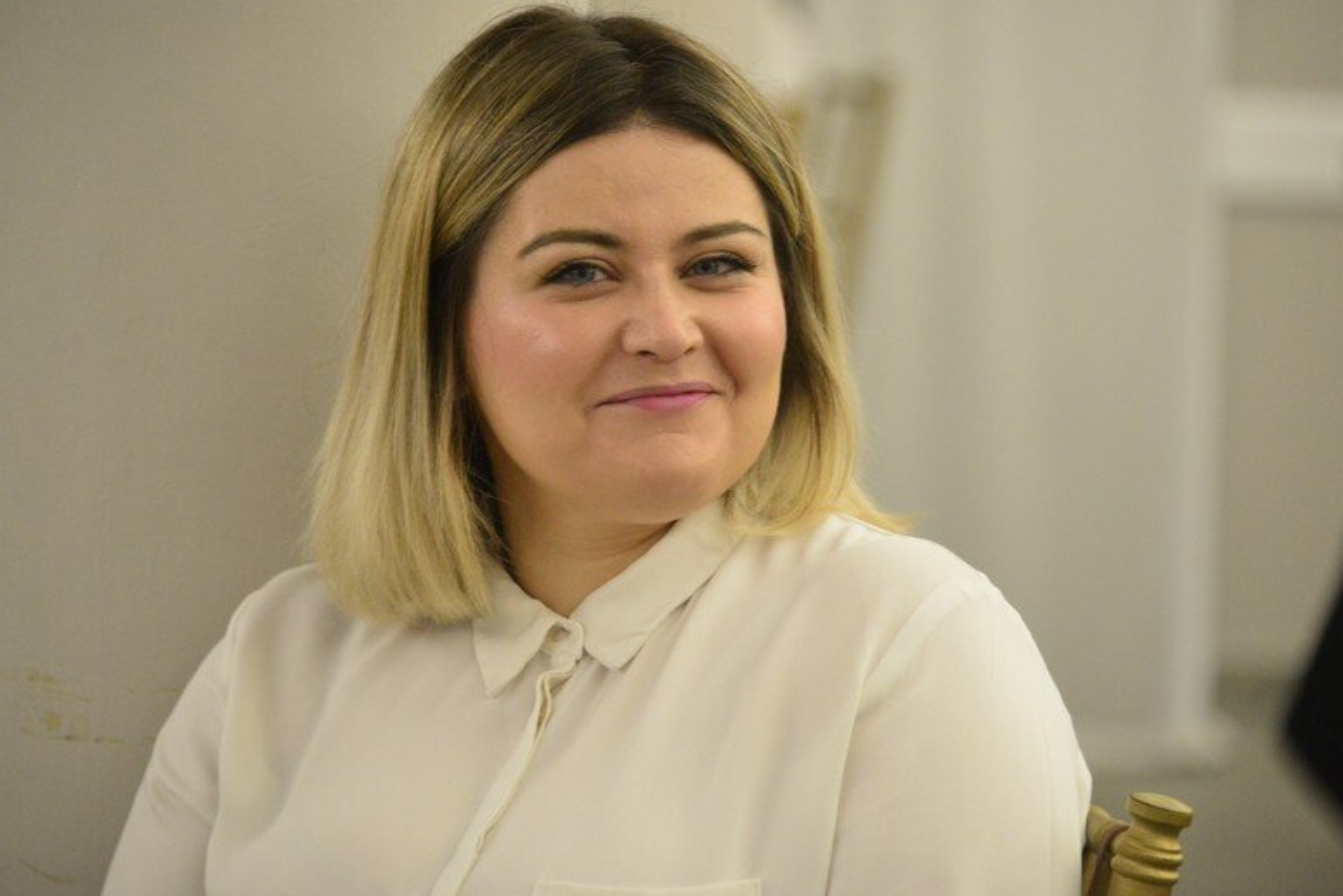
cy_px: 419
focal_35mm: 325
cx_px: 688
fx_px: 12126
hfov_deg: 6.3
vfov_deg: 4.2
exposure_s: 1/125
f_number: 5.6
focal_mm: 300
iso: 5600
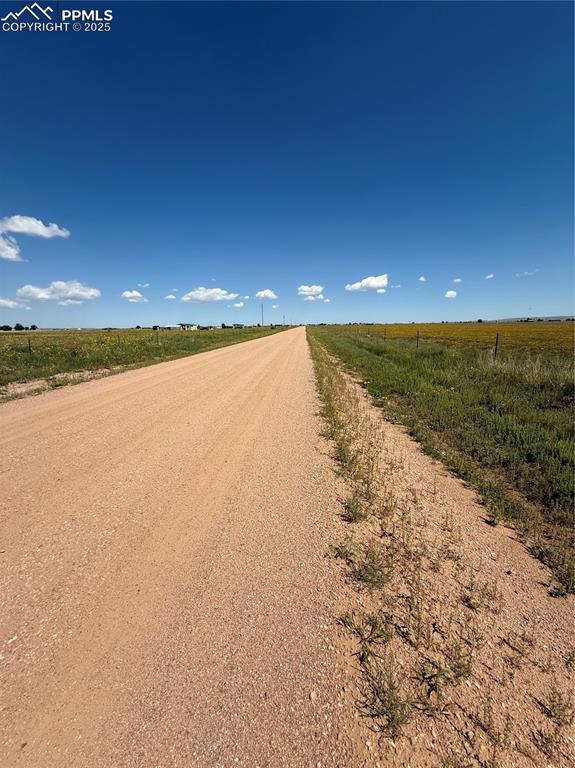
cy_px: 384
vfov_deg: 102.1
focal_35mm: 14
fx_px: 310
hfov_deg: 85.6
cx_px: 288
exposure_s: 1/3891
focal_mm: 2.22
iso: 50
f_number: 2.2
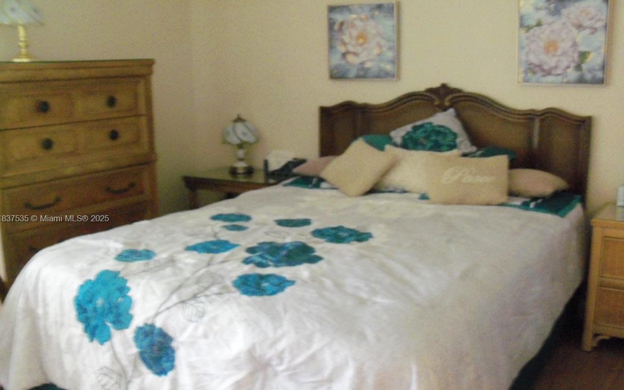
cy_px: 220
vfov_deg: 33.5
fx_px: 646
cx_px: 305
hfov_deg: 51.5
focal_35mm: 38
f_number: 3
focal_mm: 6.3
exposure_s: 1/10
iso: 400
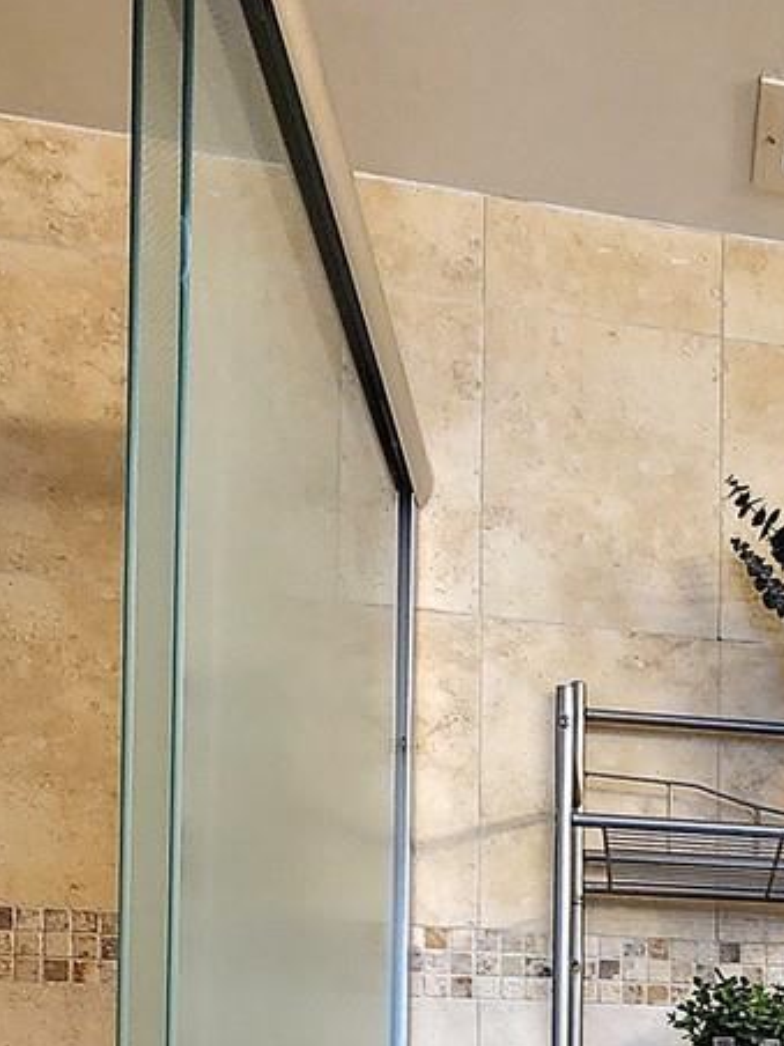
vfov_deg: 32.9
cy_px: 1288
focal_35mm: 46
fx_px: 1389
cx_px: 990
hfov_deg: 27.0
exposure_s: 1/60.2
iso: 200
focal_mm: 2.2
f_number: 2.2
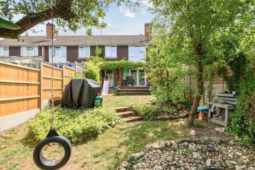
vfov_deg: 67.4
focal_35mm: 18
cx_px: 128
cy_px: 85
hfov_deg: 90.0
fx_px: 128
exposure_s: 1/320
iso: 400
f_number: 8
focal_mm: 12
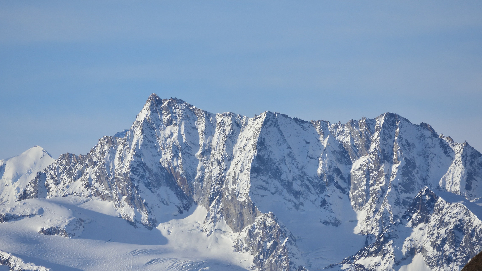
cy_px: 164
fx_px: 8384
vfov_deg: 1.9
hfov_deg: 3.3
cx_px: 239
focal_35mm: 656
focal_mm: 400
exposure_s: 1/3200
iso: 800
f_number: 7.1
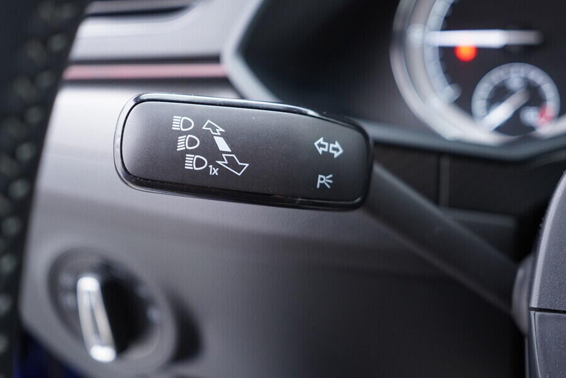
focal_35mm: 41
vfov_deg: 32.6
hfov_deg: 47.3
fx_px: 645
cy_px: 179
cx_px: 312
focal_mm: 24
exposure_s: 1/40
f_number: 2.8
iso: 400
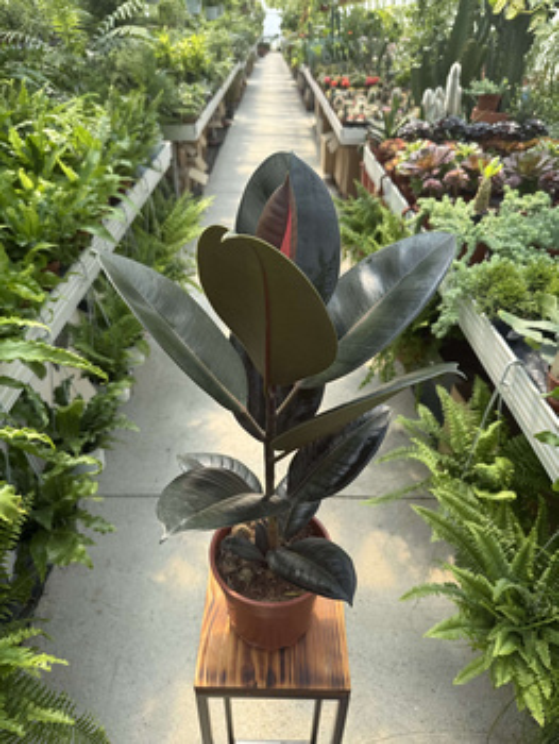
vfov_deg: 71.6
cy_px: 372
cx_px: 280
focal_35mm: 24
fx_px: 516
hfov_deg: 56.9
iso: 80
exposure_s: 1/1211
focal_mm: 6.76
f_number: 1.78
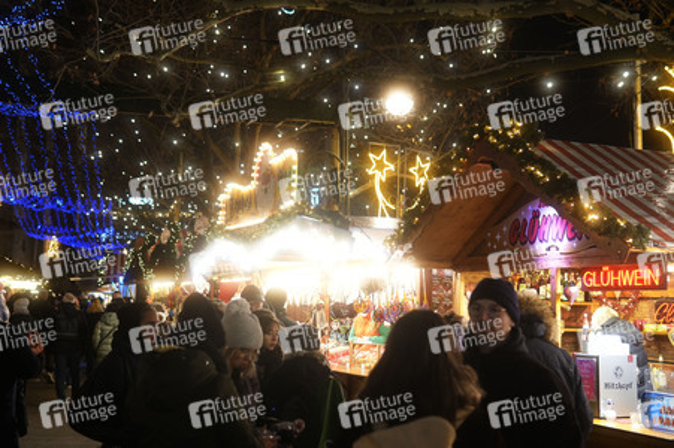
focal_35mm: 45
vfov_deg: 29.8
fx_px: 842
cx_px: 337
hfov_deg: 43.6
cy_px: 224
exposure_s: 1/60
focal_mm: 30
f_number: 2
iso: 640
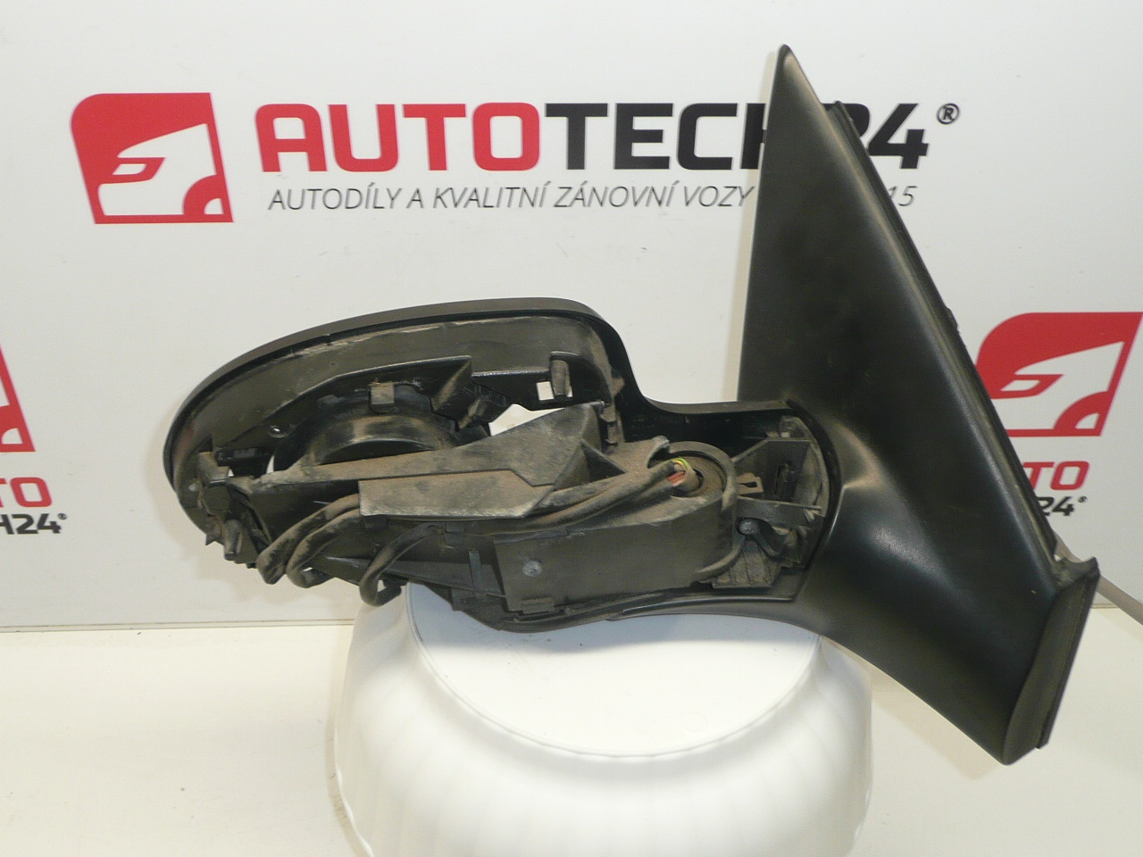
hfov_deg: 51.4
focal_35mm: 36
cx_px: 572
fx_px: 1189
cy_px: 428
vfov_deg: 39.7
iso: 100
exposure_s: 1/50
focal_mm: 4.6
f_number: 3.3
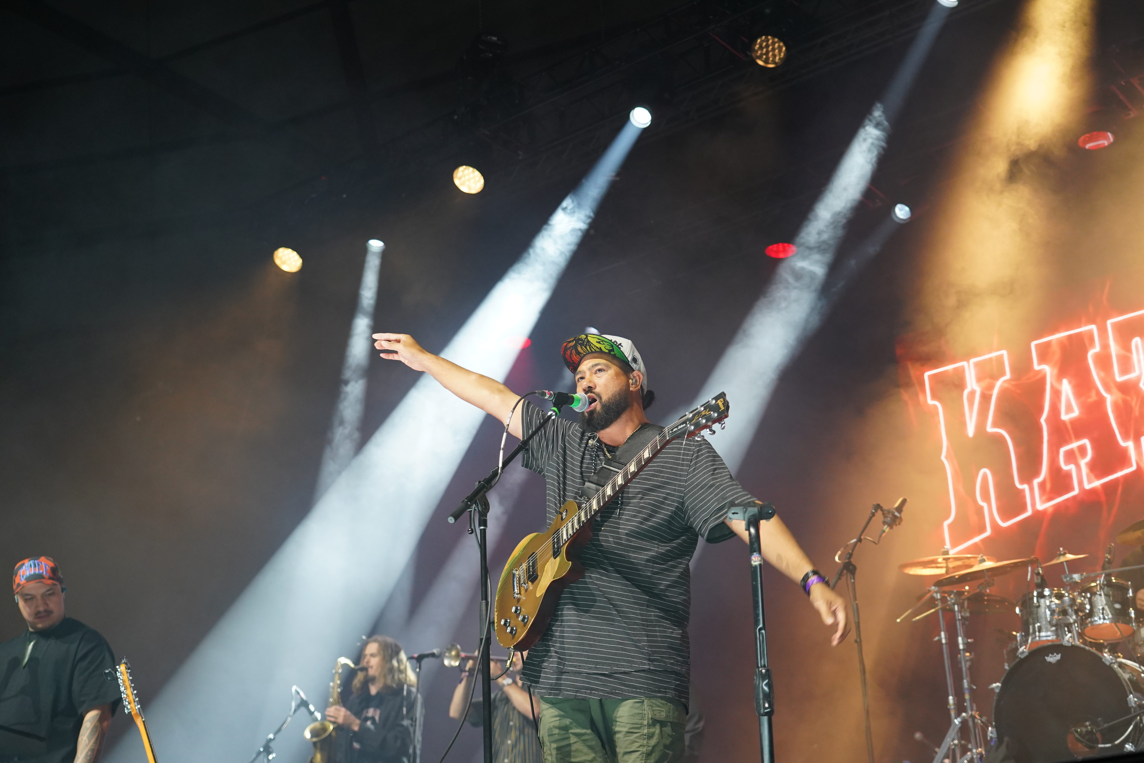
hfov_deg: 38.2
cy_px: 382
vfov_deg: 26.0
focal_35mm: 52
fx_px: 1652
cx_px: 572
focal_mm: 52
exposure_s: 1/160
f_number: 4
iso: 2000
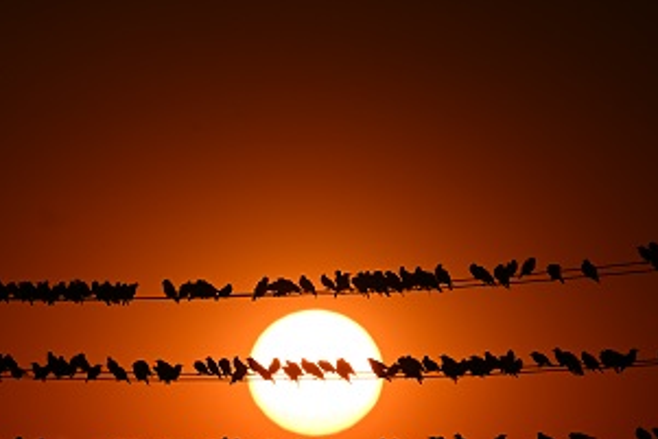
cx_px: 114
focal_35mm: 797
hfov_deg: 2.6
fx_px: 14574
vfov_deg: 1.7
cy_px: 398
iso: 100
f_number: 5.6
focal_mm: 400
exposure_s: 1/16000
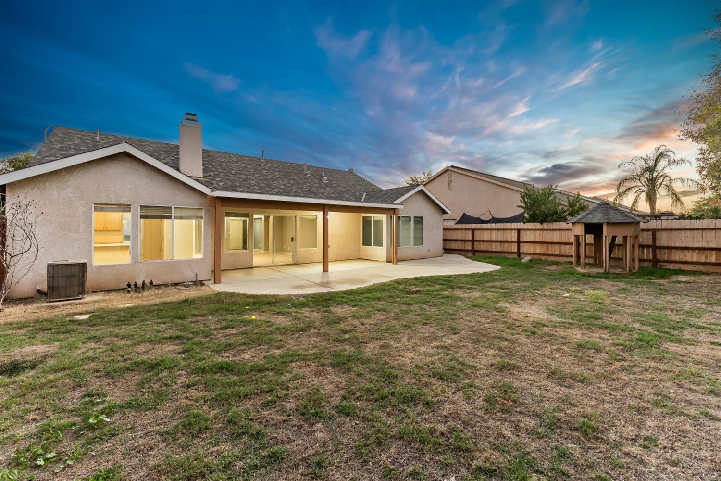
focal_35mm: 14
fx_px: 280
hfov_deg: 104.3
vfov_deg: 81.2
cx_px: 360
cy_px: 240
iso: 800
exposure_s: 1/60
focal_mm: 14
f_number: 4
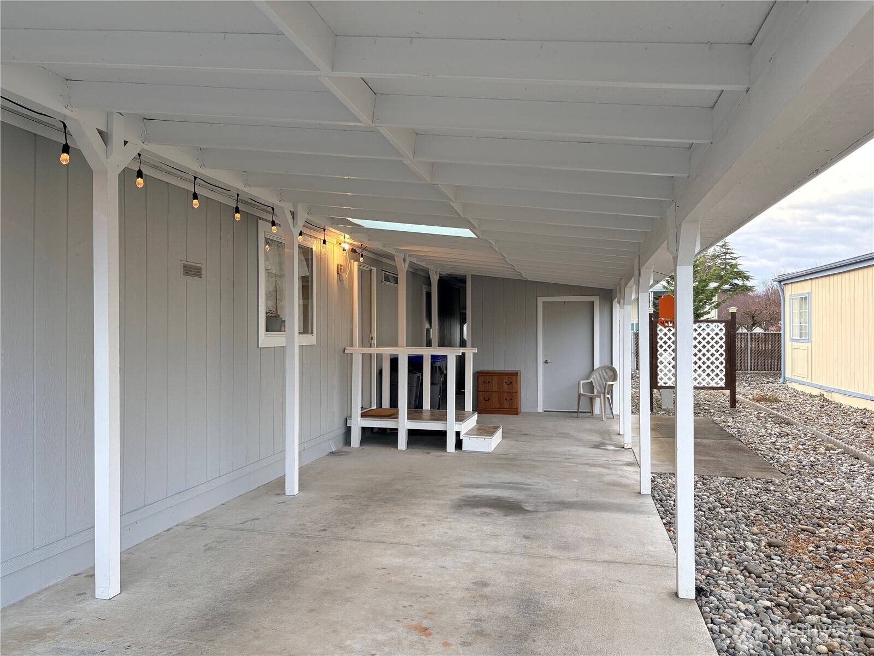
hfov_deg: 67.3
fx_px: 656
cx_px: 437
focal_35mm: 26
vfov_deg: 53.1
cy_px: 328
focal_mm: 5.96
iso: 100
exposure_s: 1/231
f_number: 1.6
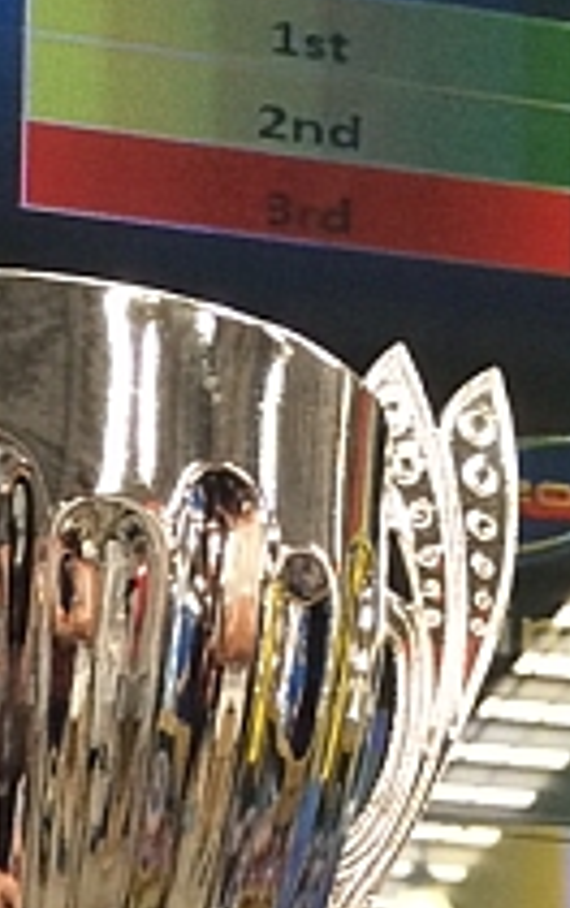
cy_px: 1565
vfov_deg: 16.2
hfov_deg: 11.7
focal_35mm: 111
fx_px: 2748
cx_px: -69
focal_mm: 4.15
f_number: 2.2
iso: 50
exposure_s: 1/30
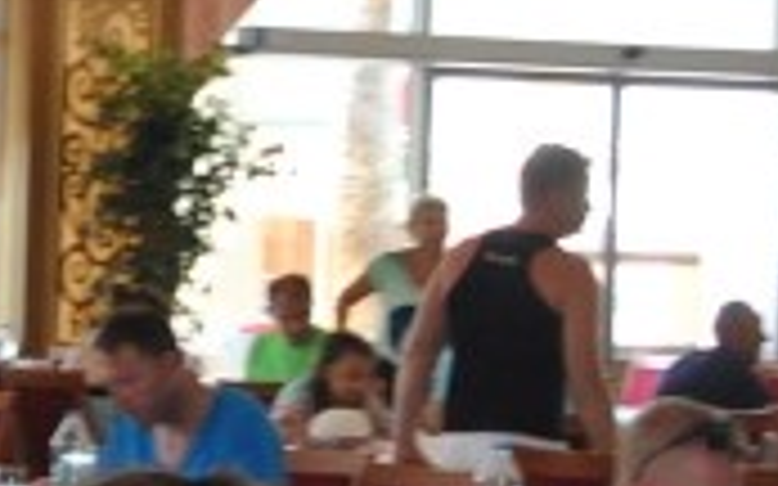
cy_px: 450
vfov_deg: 5.4
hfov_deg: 8.5
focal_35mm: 243
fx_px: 5151
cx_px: -146
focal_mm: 24
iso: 200
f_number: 4.5
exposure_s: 1/60
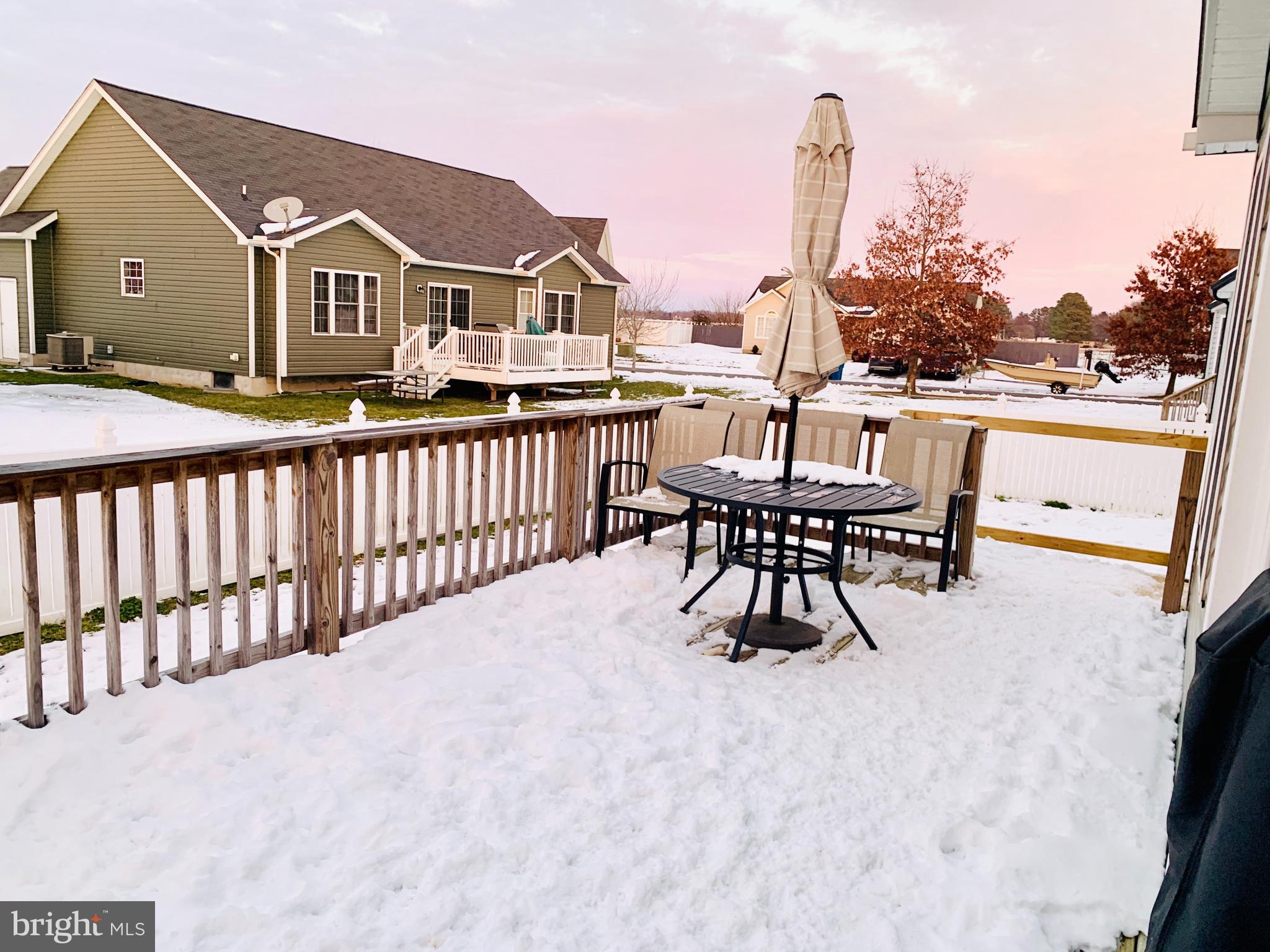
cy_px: 476
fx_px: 954
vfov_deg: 53.1
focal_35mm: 26
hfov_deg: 67.3
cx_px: 635
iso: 100
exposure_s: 1/94
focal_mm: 4.25
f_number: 1.8
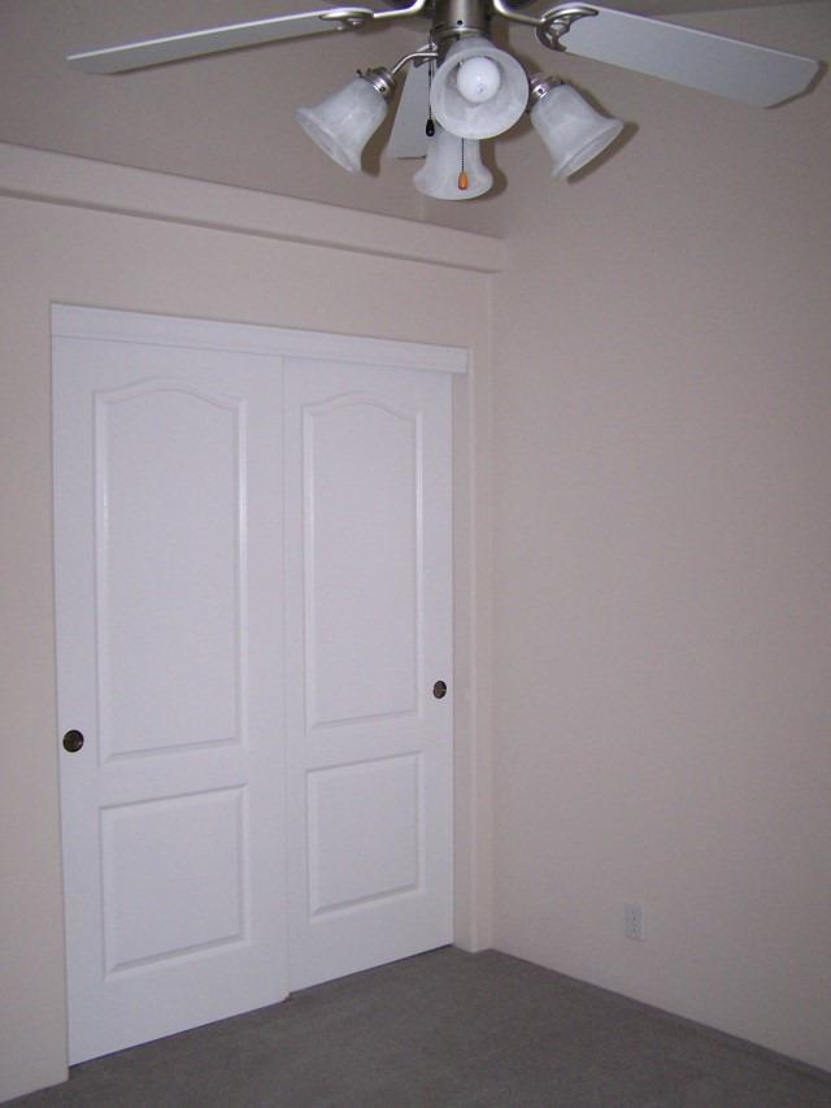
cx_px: 416
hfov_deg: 37.7
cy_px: 554
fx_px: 1216
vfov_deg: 49.0
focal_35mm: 38
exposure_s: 1/60
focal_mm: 6.3
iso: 160
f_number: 2.8
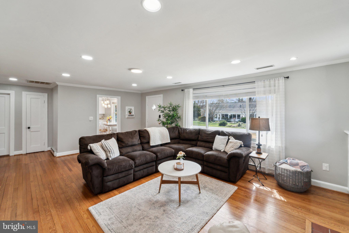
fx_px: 136
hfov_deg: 104.3
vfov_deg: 81.2
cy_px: 116
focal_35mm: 14
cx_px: 174
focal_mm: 14
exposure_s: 1/20
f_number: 14
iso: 400
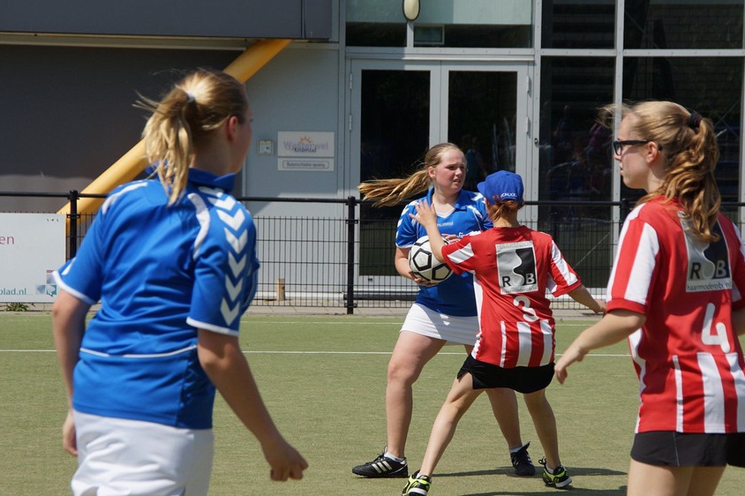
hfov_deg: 11.3
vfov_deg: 7.5
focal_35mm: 182
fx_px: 3765
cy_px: 262
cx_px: 403
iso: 160
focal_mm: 100
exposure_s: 1/640
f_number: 8
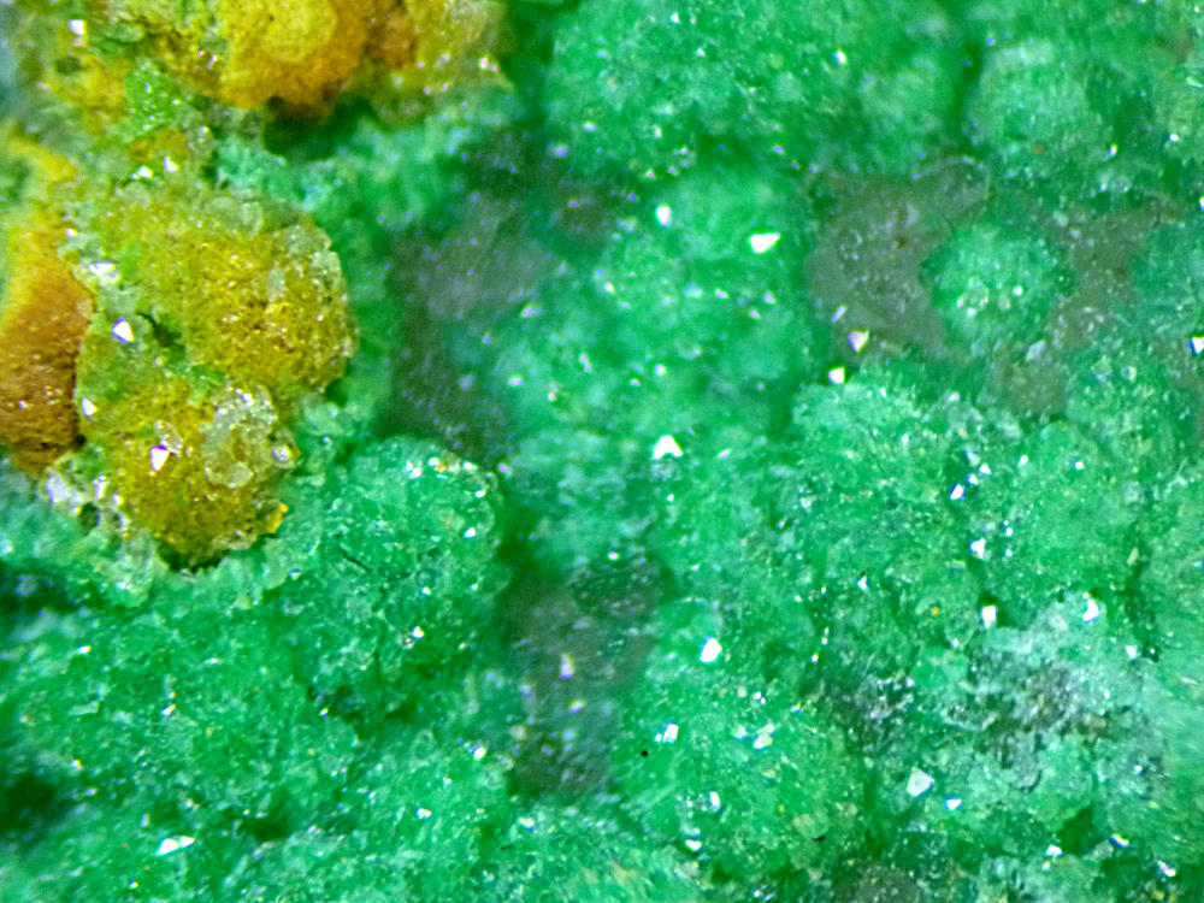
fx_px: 3478
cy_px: 452
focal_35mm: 100
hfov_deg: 19.6
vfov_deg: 14.8
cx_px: 602
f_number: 5.7
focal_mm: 18
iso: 400
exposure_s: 1/80
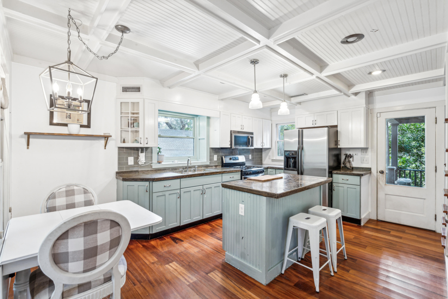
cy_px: 150
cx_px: 224
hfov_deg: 96.7
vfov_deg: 73.7
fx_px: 199
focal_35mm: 16
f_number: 8
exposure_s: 1/5
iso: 400
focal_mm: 16
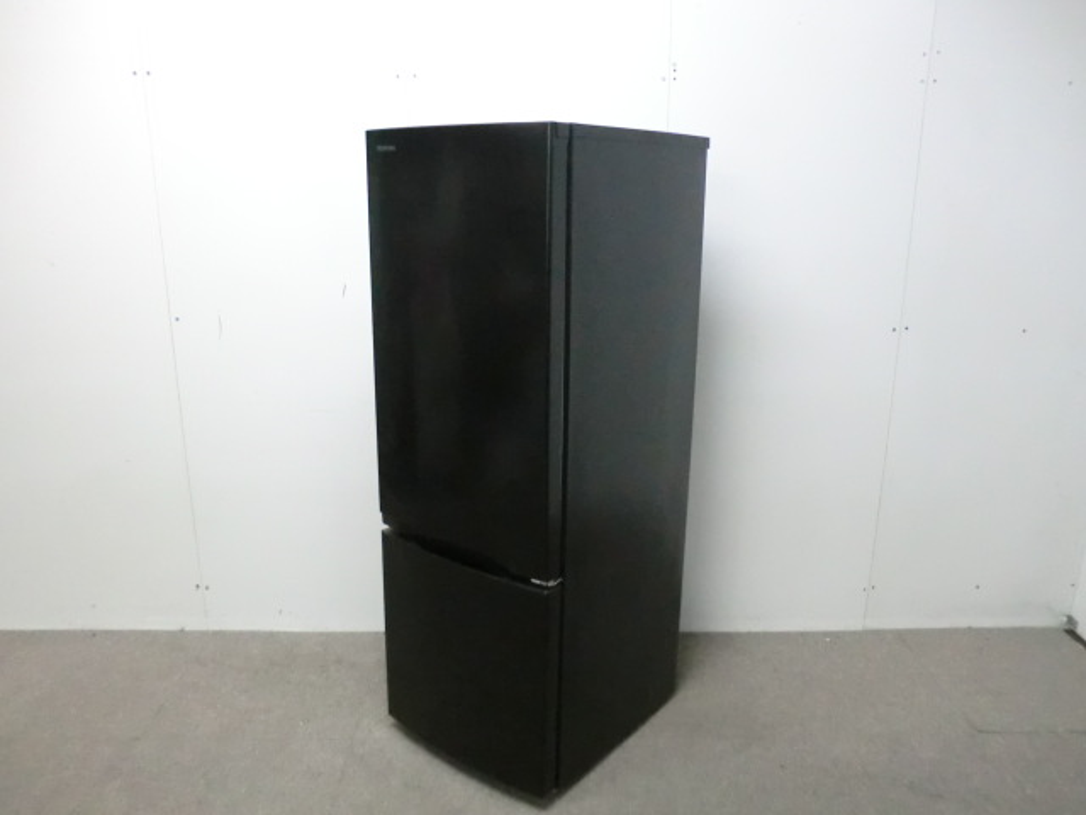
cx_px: 543
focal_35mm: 27
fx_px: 847
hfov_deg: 65.3
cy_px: 408
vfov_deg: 51.4
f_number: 3.2
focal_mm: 4.9
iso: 800
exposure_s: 1/50
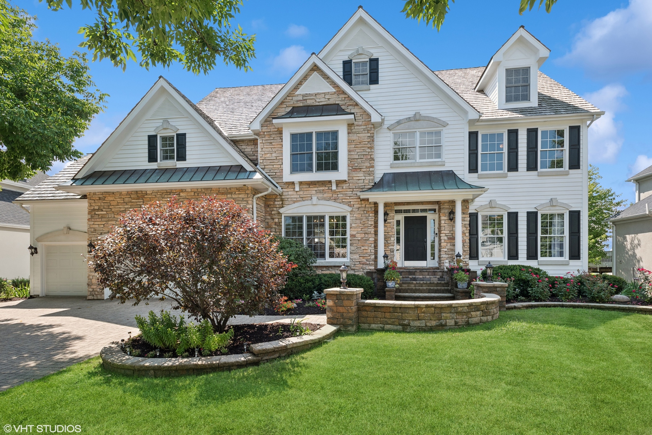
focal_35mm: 17
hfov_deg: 93.3
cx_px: 326
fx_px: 308
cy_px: 218
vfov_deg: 70.5
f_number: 8
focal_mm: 17
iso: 400
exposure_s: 1/200
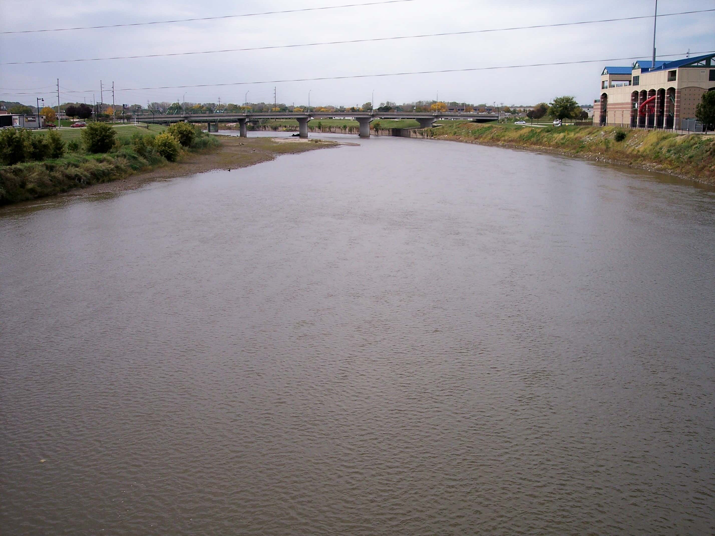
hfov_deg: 47.9
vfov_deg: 36.8
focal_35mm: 39
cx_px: 358
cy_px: 268
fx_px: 806
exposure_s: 1/750
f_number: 4
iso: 100
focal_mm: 8
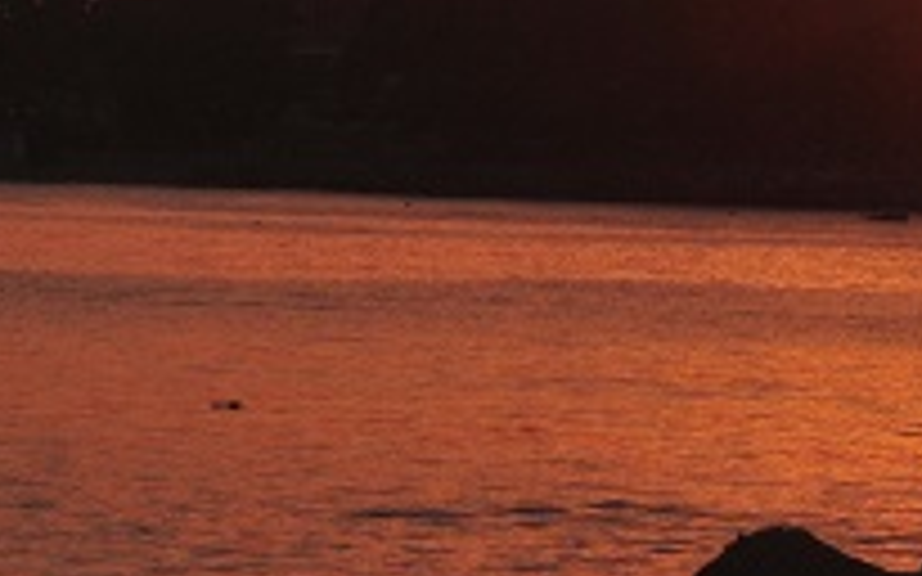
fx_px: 8868
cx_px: 310
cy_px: -27
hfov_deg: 6.0
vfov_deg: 3.7
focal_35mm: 353
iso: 400
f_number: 11
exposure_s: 1/500
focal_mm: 50
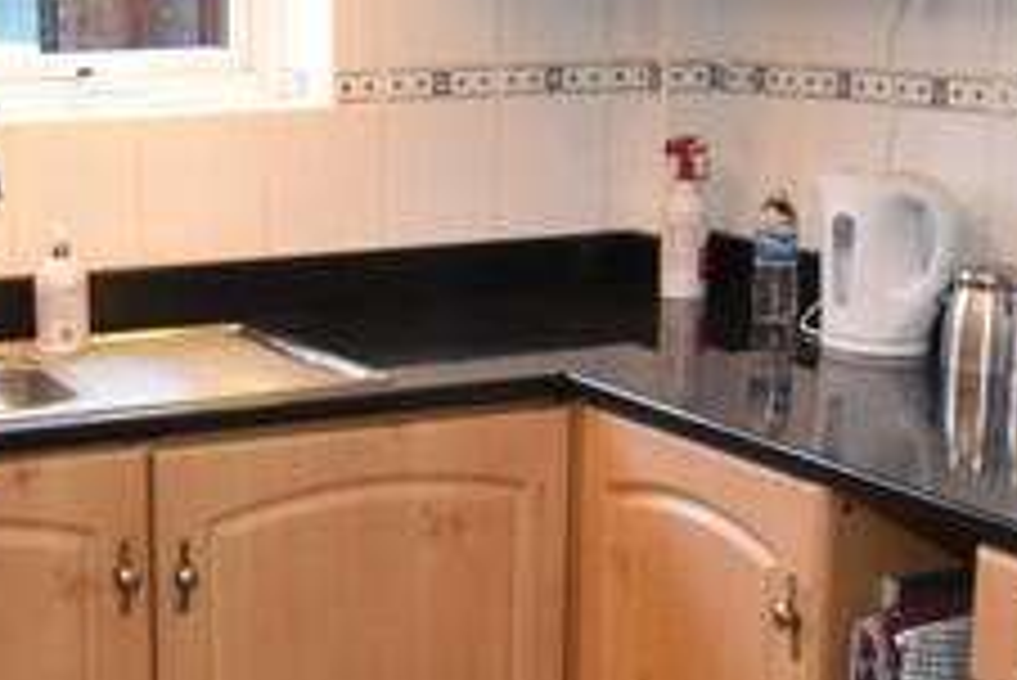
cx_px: 148
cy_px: 381
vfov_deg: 20.0
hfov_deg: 28.7
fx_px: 1922
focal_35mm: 68
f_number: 4
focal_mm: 10
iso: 800
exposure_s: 1/60
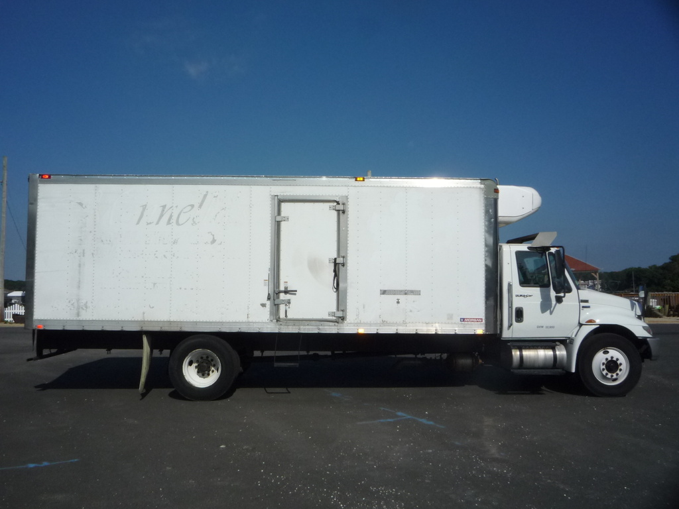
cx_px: 340
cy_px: 254
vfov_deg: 46.8
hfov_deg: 60.0
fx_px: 588
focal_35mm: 30
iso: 200
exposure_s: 1/1000
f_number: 8
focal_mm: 5.2
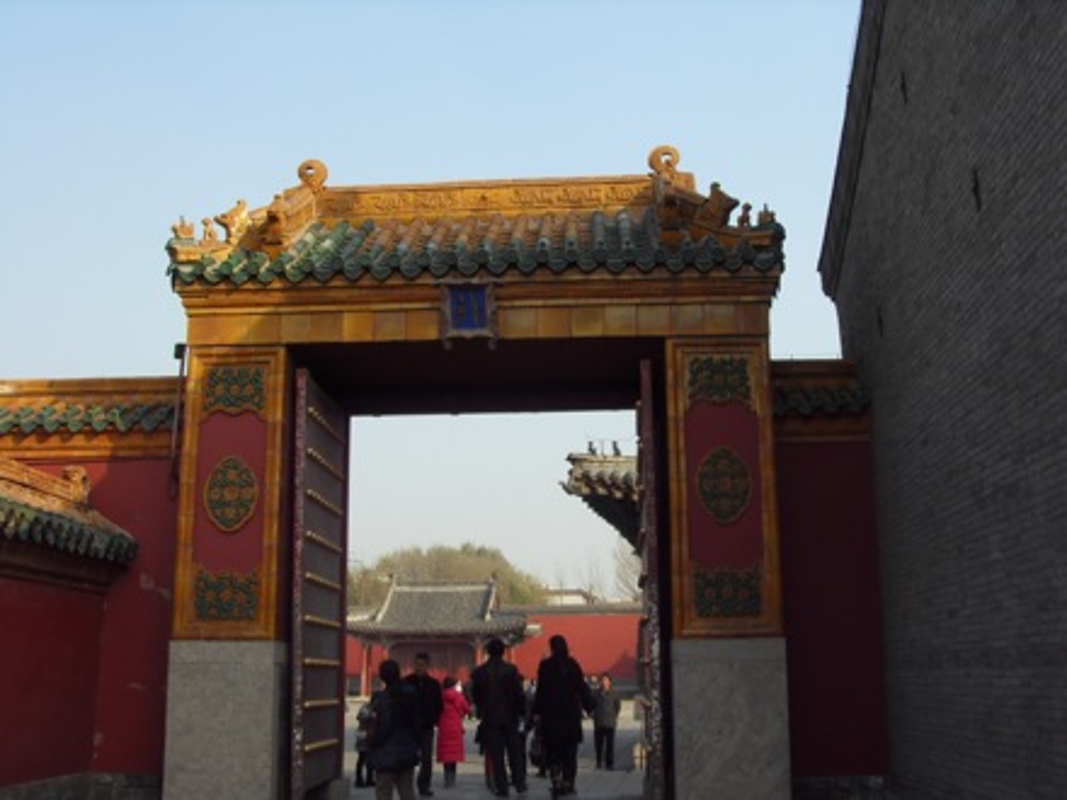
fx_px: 1202
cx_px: 534
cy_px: 400
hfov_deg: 47.9
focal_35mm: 39
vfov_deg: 36.8
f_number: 6.2
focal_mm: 6.6
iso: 80
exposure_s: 1/125
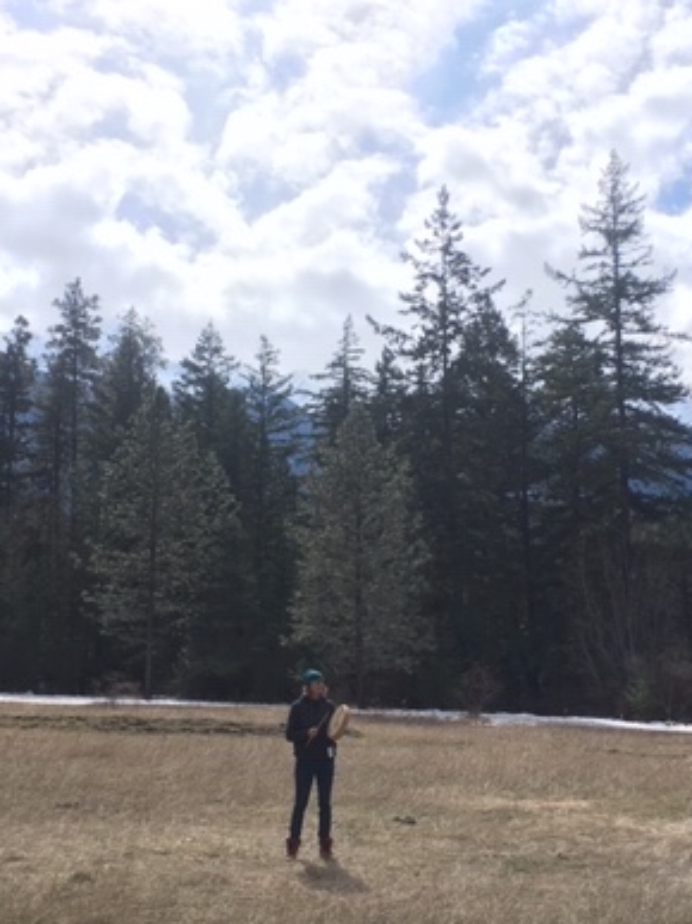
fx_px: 1280
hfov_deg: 30.2
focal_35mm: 48
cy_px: 389
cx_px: 360
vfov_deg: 39.6
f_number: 2.2
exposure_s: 1/1972
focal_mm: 4.15
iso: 25
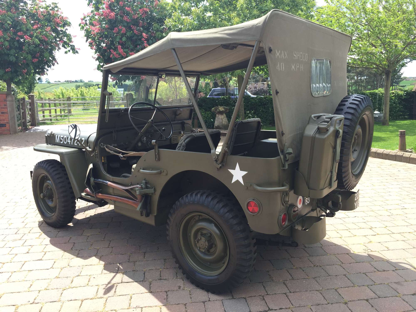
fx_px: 349
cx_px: 208
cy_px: 156
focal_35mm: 29
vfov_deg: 48.2
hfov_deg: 61.7
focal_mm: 4.15
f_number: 2.2
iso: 32
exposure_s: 1/460
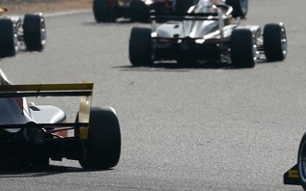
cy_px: 37
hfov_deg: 2.1
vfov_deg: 1.3
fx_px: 8221
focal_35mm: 986
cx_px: 86
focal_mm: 426
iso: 200
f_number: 8
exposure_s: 1/800
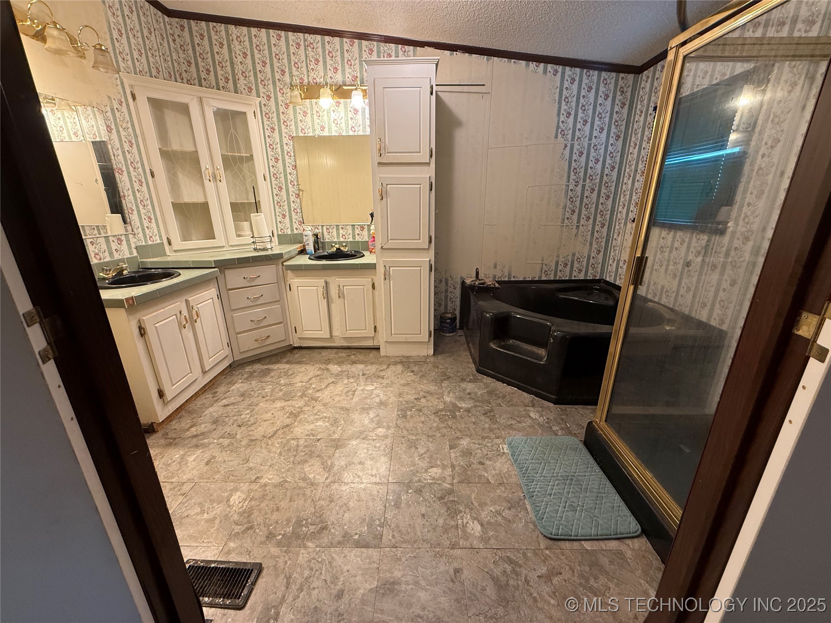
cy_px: 312
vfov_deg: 85.7
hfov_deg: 102.1
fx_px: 336
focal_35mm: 14
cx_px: 416
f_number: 2.2
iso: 250
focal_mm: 2.22
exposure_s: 1/60
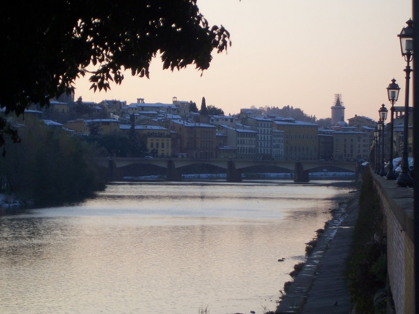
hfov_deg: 13.5
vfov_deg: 10.2
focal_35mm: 146
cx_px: 210
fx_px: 1767
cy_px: 157
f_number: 4.8
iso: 80
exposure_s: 1/180
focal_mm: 25.1
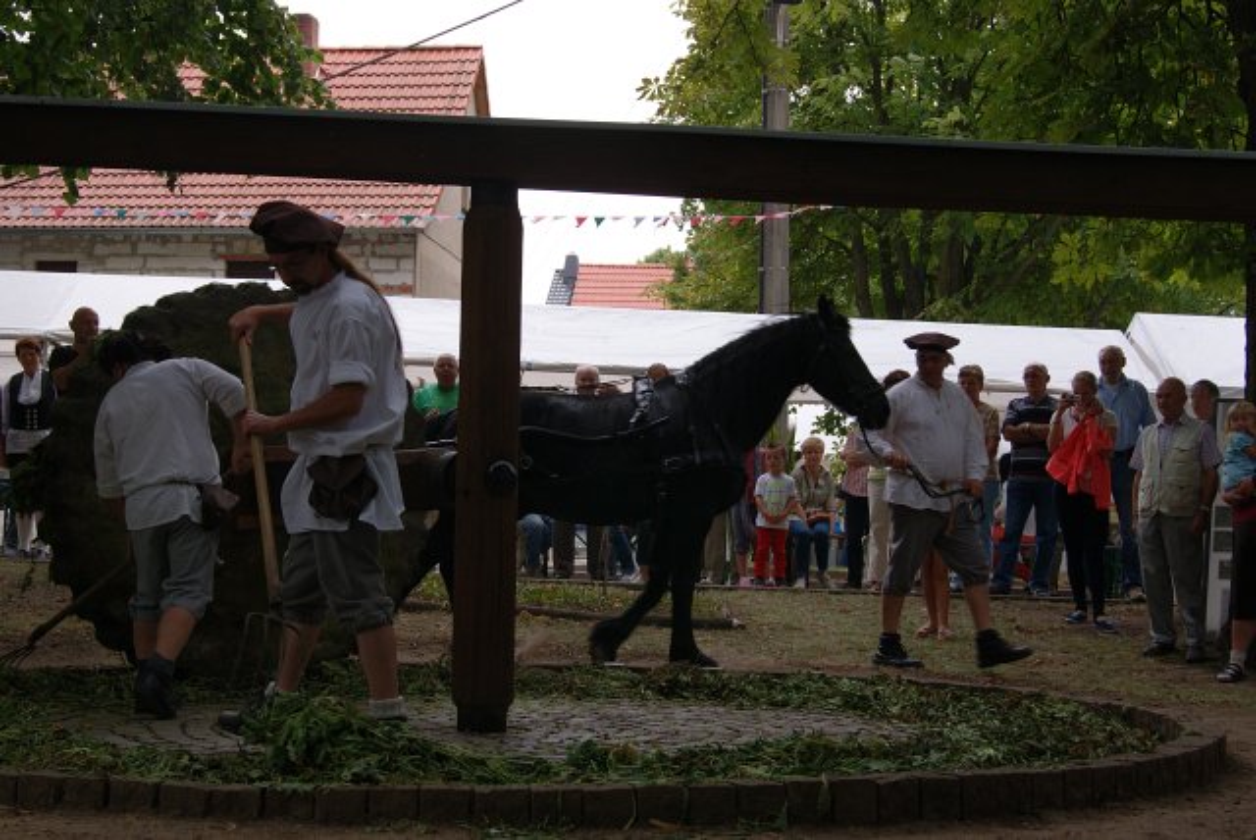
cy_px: 420
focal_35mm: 52
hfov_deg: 37.8
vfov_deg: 25.8
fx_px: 1833
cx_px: 628
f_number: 6.3
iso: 100
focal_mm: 35
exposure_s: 1/100
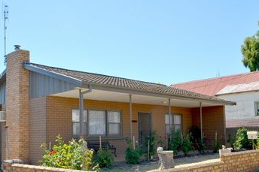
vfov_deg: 32.3
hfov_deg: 47.2
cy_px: 115
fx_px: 295
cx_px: 108
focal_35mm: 41
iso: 500
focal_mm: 20
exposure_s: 1/500
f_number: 11
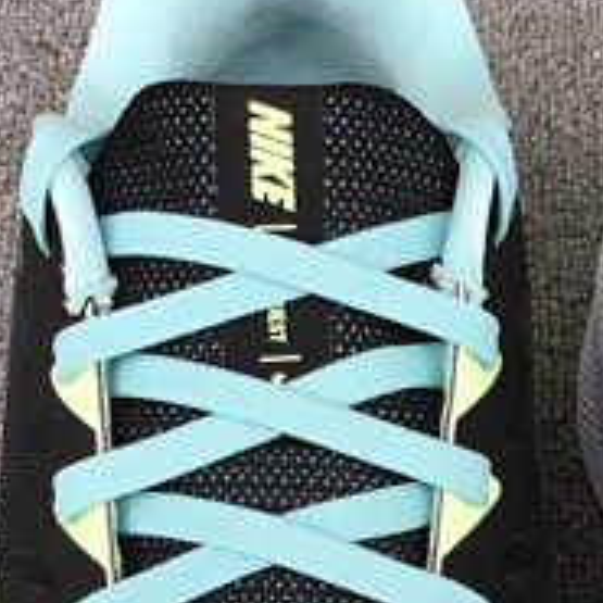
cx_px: 512
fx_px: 2621
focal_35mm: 133
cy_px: 663
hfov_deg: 13.0
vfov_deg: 12.9
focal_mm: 3.3
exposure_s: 1/212
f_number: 2.4
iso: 25
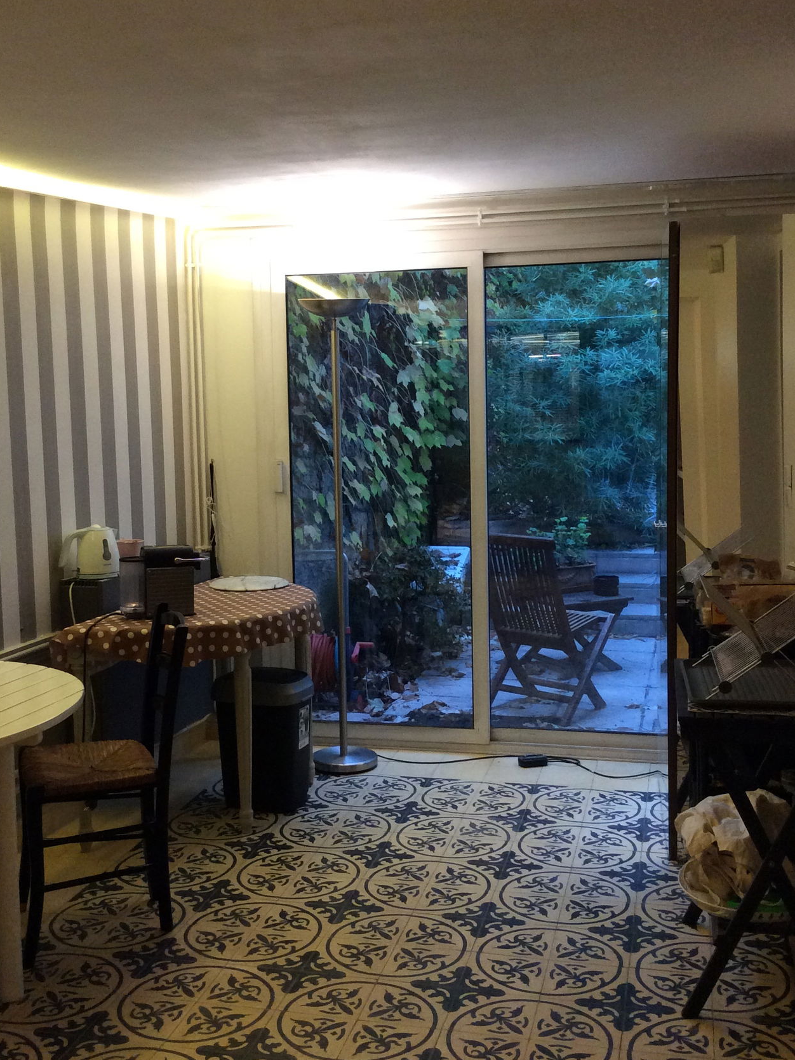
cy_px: 495
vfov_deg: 45.7
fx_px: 1255
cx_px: 378
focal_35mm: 41
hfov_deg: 35.1
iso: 160
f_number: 2.4
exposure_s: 1/25
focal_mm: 3.3
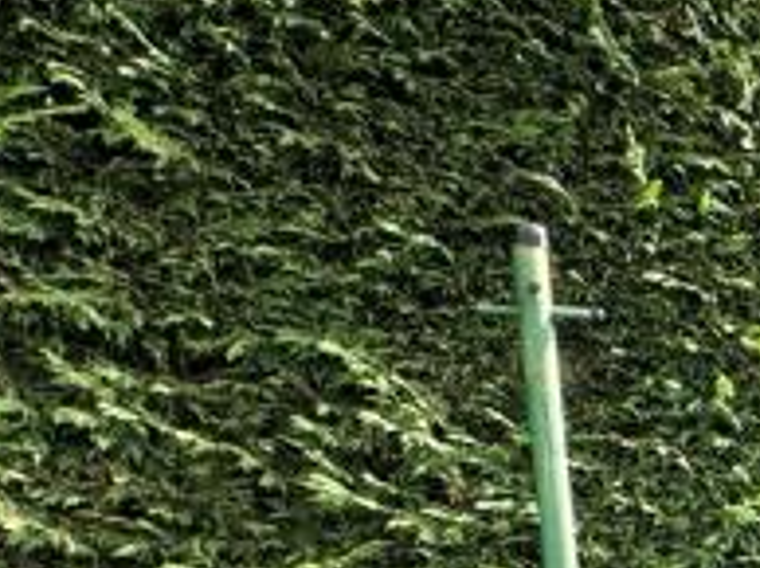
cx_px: 1763
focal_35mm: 74
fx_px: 1623
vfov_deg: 18.7
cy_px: 697
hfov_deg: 15.7
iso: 50
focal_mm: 2.22
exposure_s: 1/99
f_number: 2.2
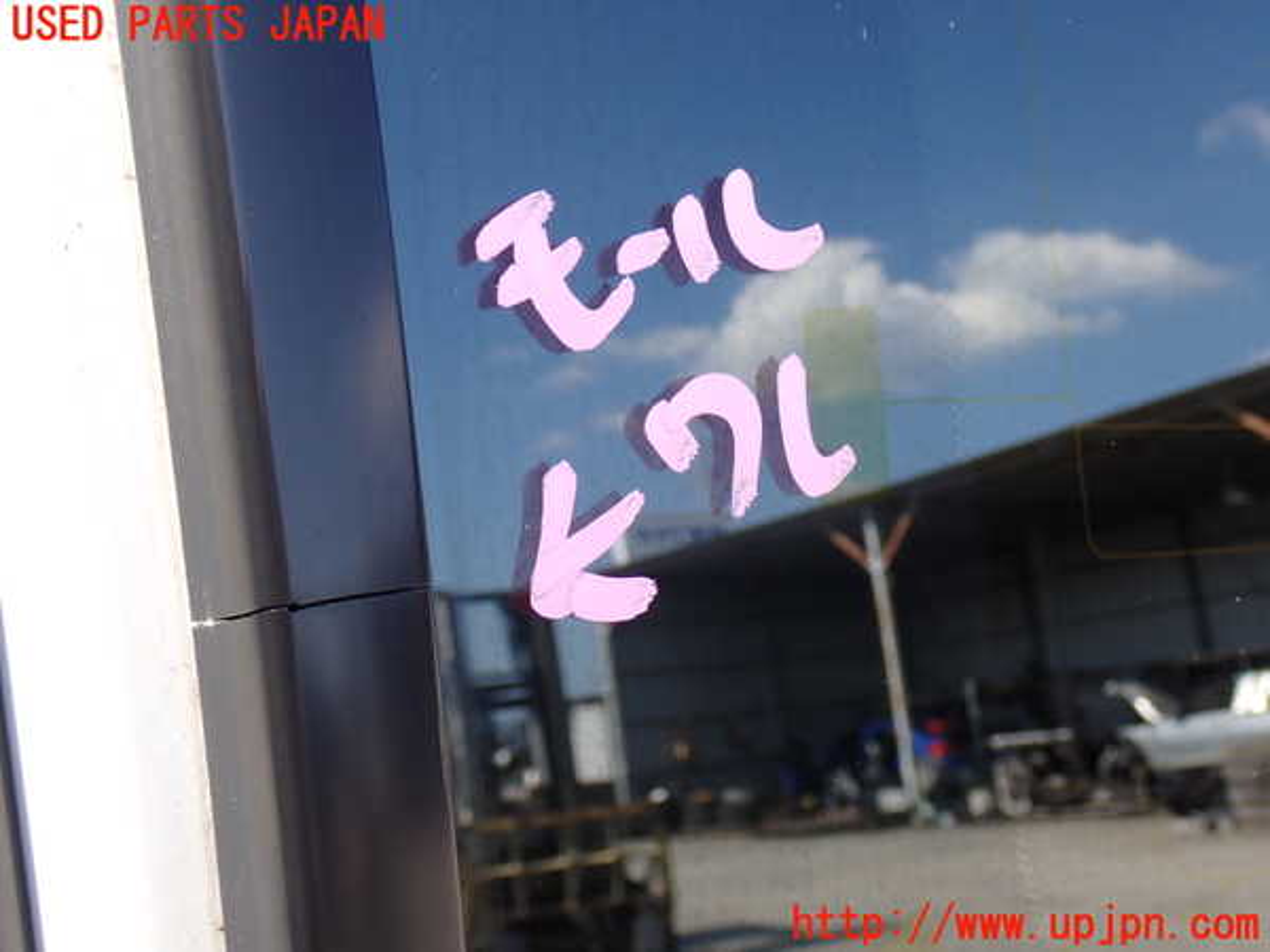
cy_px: 476
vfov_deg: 32.9
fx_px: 1614
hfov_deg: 42.9
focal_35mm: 44
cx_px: 635
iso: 100
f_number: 4
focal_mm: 7.84
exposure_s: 1/125
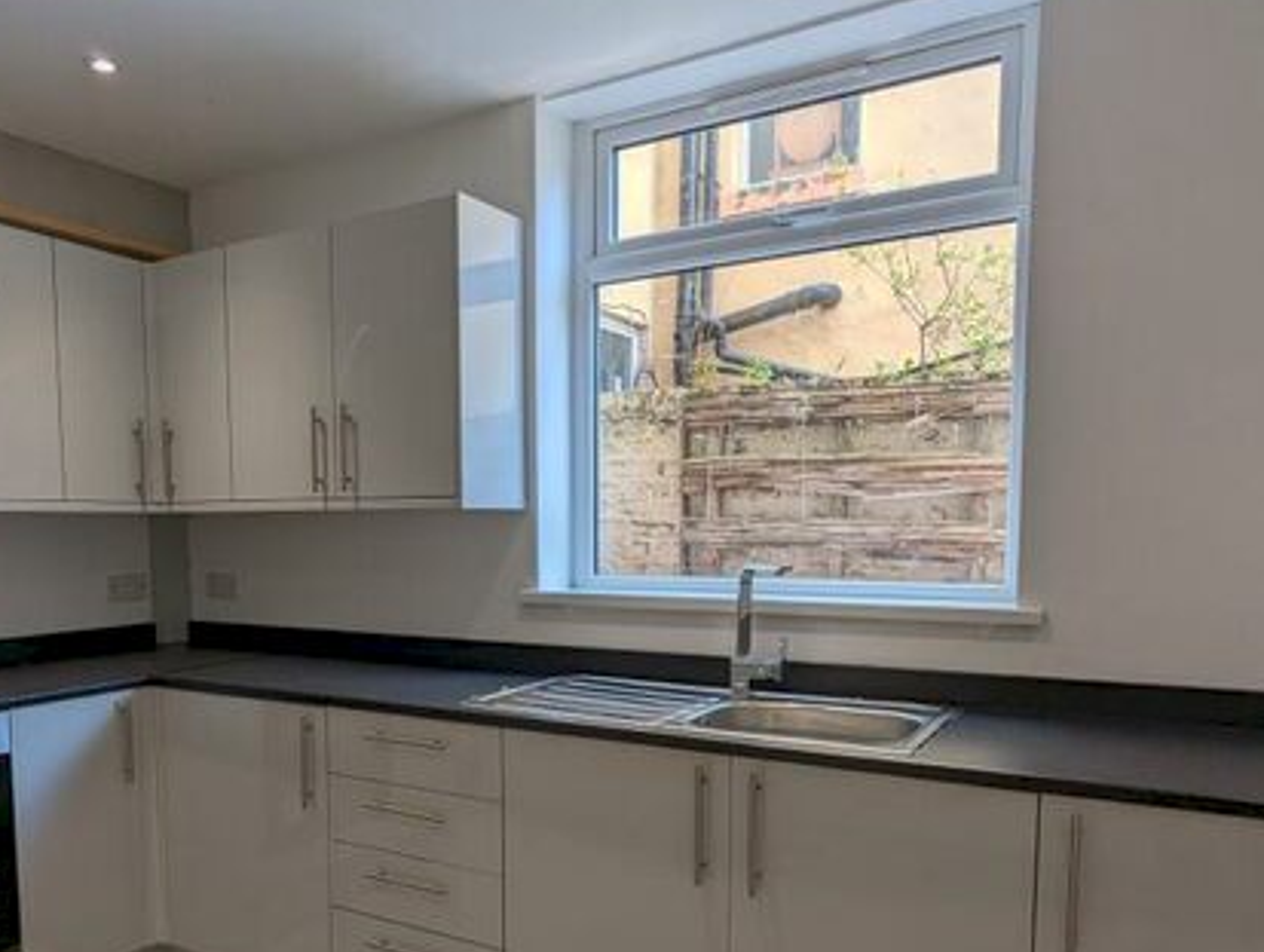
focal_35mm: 27
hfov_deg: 64.5
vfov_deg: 50.8
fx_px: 987
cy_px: 614
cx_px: 488
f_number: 2.2
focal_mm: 2.35
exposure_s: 1/100
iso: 61
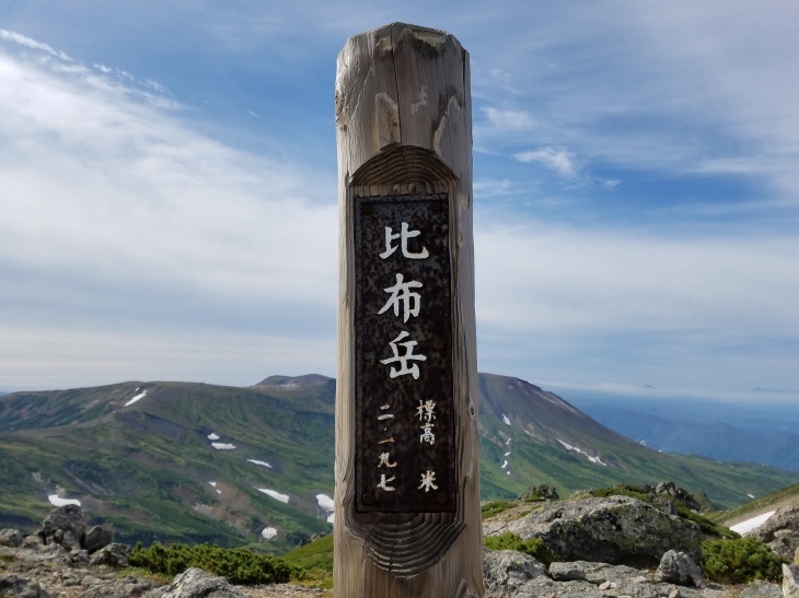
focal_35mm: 26
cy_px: 299
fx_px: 600
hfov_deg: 67.3
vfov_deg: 53.0
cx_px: 400
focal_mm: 4.2
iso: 50
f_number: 1.7
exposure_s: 1/4272
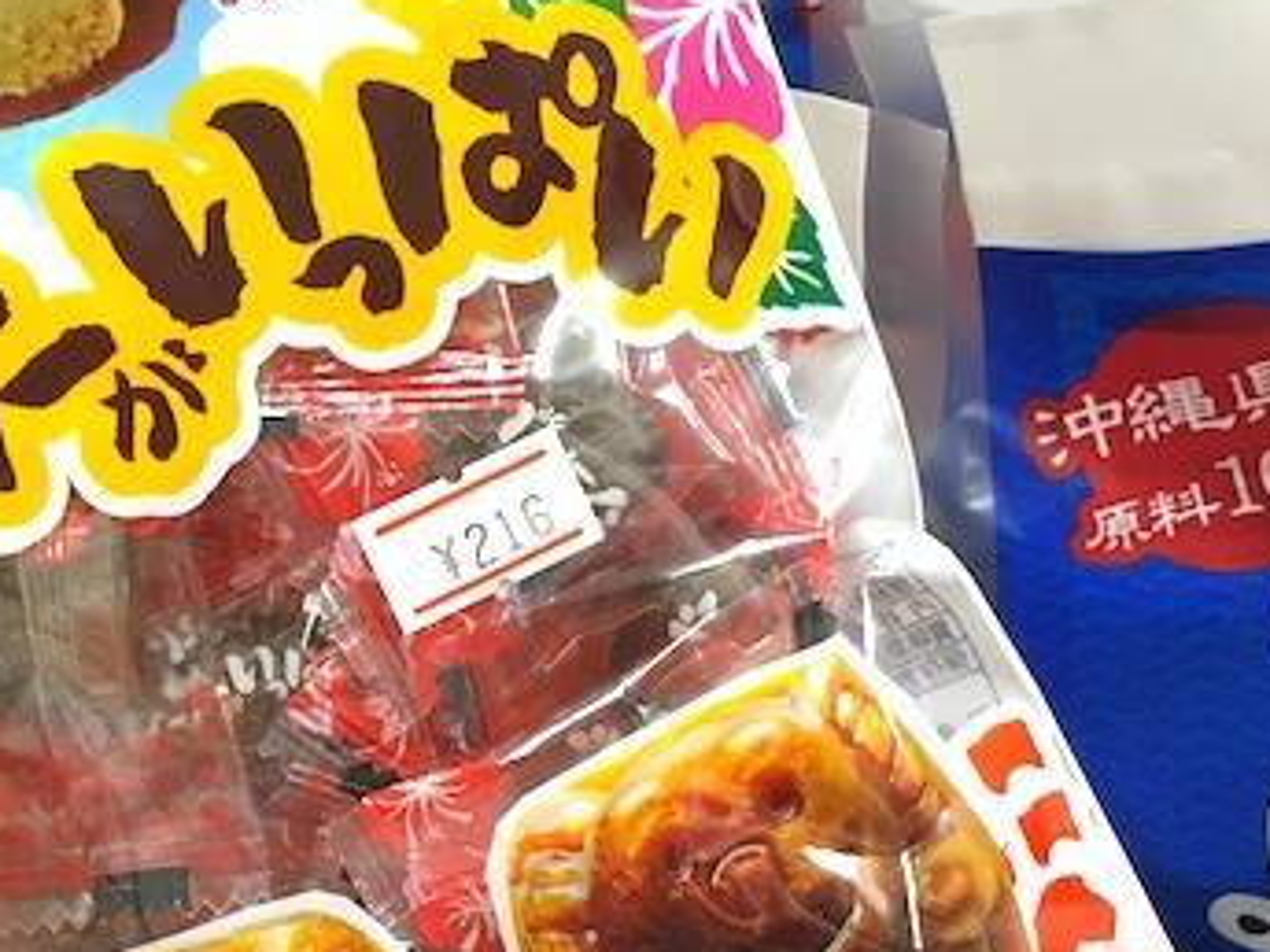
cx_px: 347
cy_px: 664
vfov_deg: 26.8
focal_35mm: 54
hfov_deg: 34.9
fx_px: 1981
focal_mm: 4.15
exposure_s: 1/30
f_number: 2.2
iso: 80
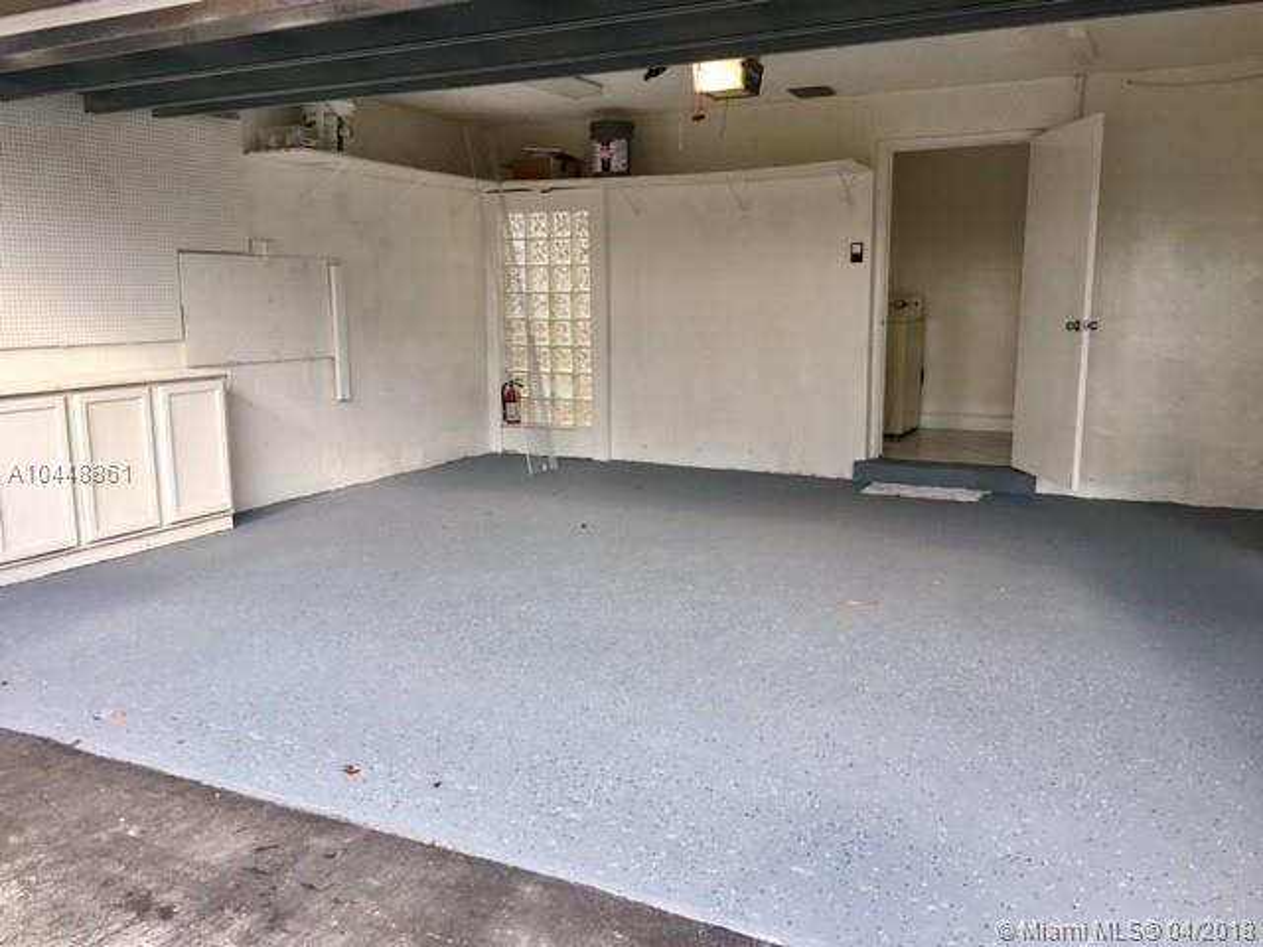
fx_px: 1058
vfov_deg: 48.2
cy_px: 474
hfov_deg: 61.7
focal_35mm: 29
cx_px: 632
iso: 25
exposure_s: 1/120
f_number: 2.2
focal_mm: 4.15
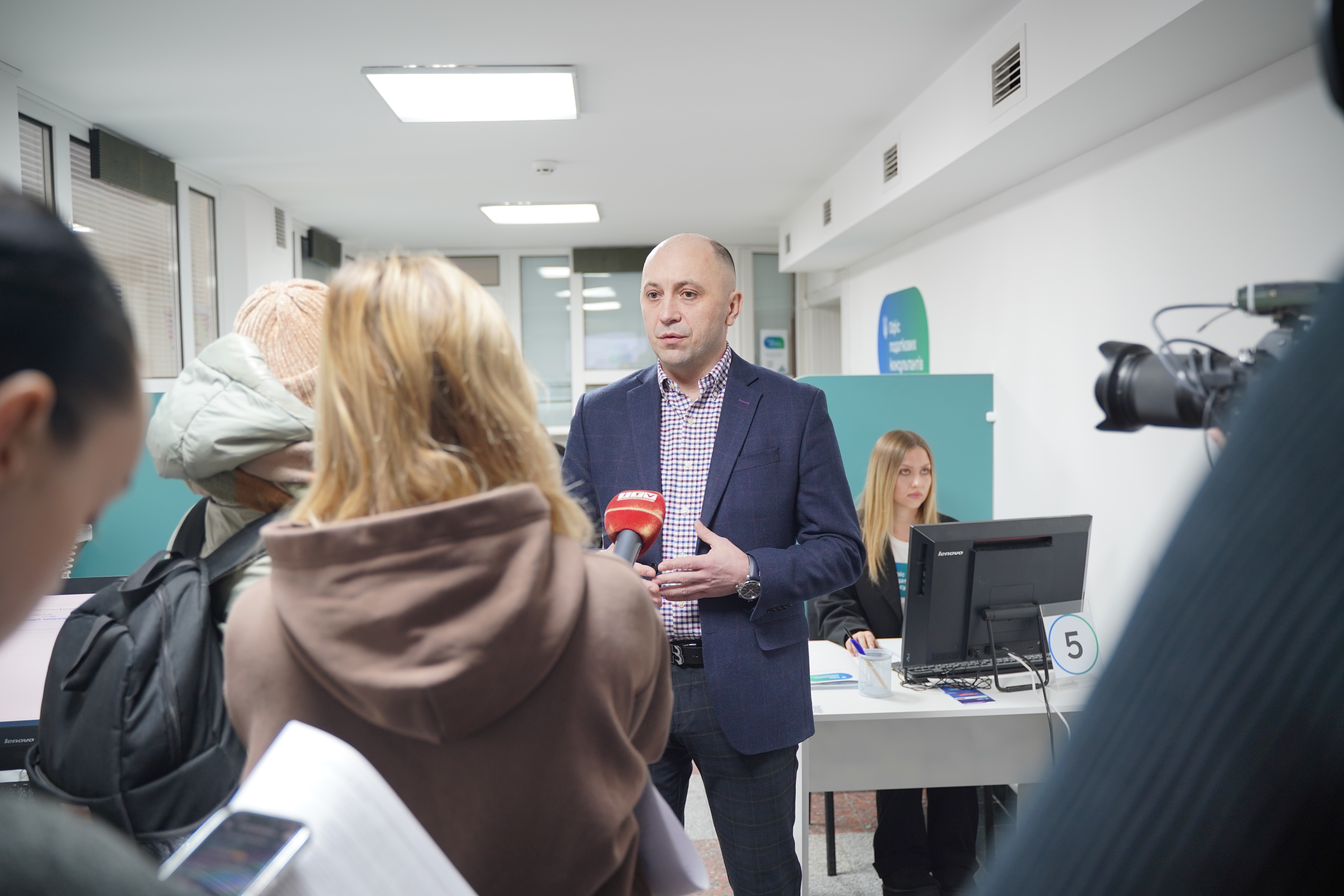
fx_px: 1120
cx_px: 672
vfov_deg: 43.6
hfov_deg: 61.9
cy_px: 448
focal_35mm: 30
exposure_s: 1/60
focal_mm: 30
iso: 400
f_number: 2.8
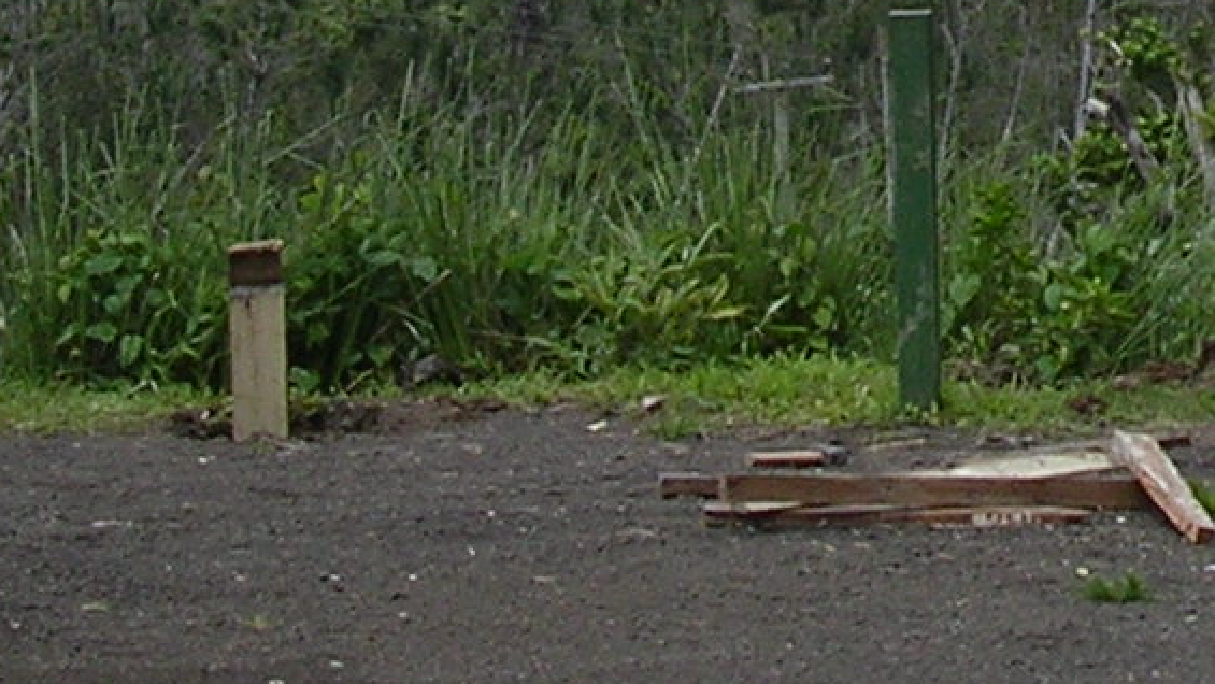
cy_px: -544
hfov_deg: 13.9
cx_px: 1456
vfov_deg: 7.8
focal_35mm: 150
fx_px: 4833
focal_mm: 5.8
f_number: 5.6
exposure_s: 1/381
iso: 100
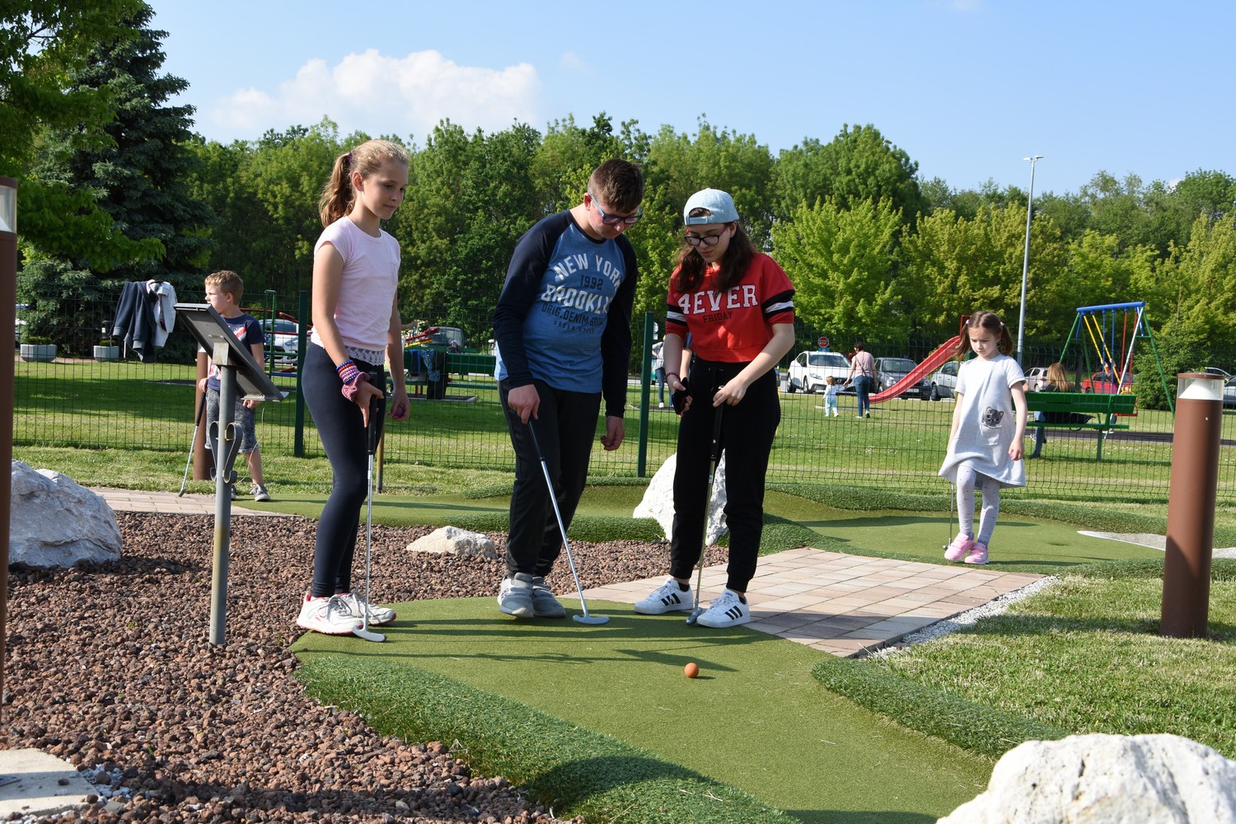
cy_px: 412
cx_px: 618
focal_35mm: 42
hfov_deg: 46.4
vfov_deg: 31.9
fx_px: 1442
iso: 140
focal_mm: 28
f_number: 9
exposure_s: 1/200
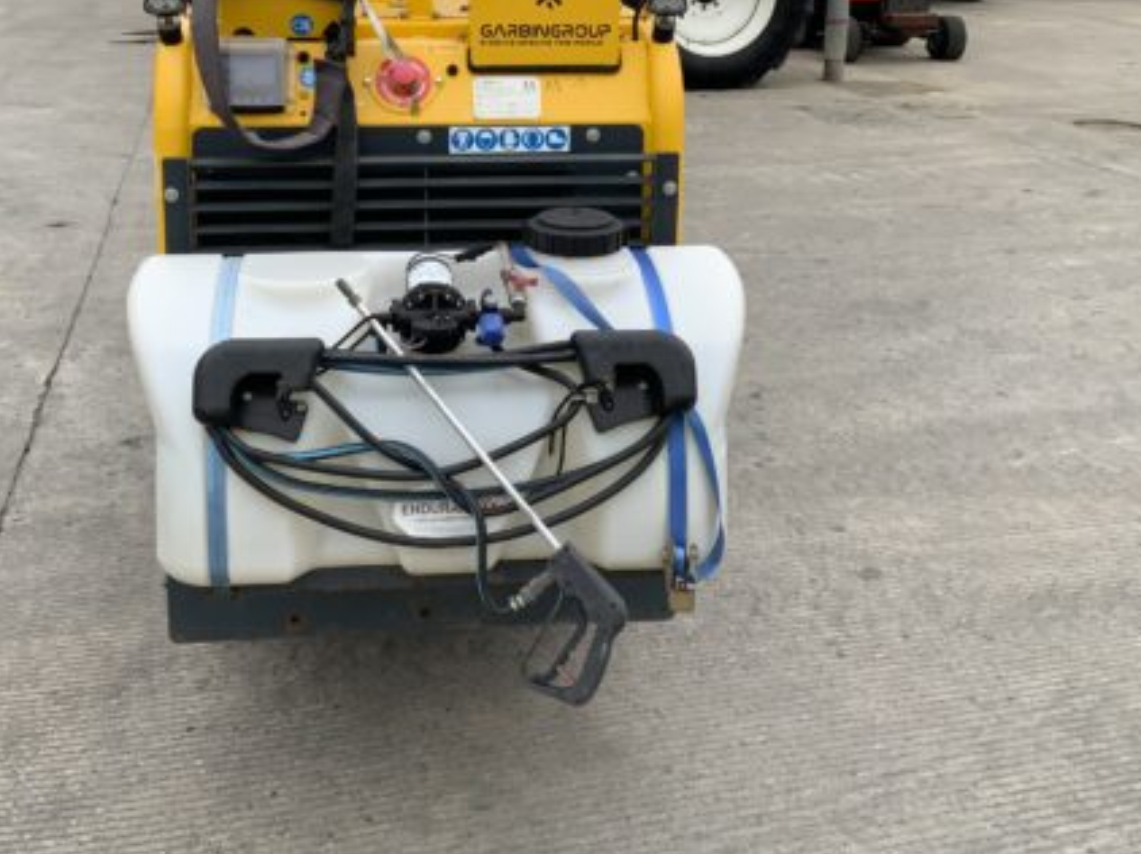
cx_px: 511
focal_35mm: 44
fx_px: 1449
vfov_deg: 32.2
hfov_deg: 42.9
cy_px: 211
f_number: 1.8
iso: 16
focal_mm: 3
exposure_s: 1/962
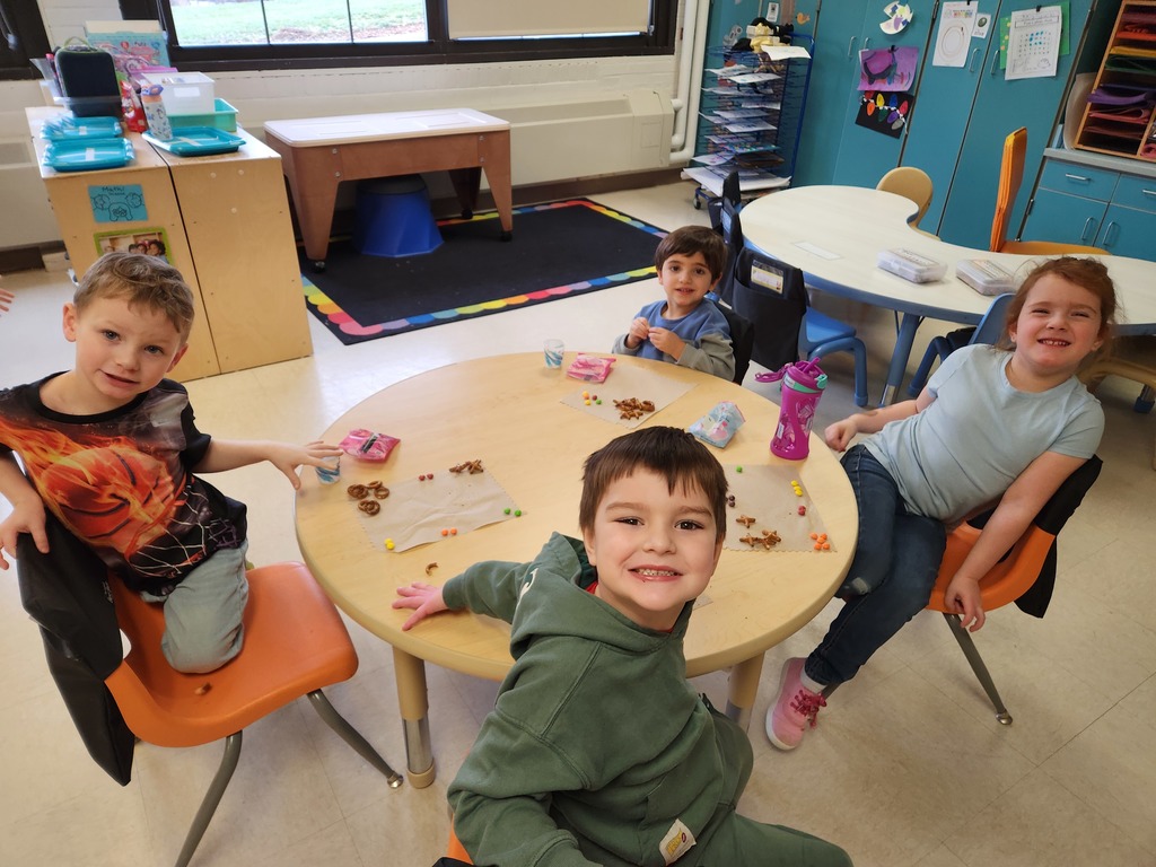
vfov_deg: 58.9
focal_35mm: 23
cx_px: 578
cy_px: 434
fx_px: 768
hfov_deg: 73.9
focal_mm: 5.4
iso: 200
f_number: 1.8
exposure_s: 1/180
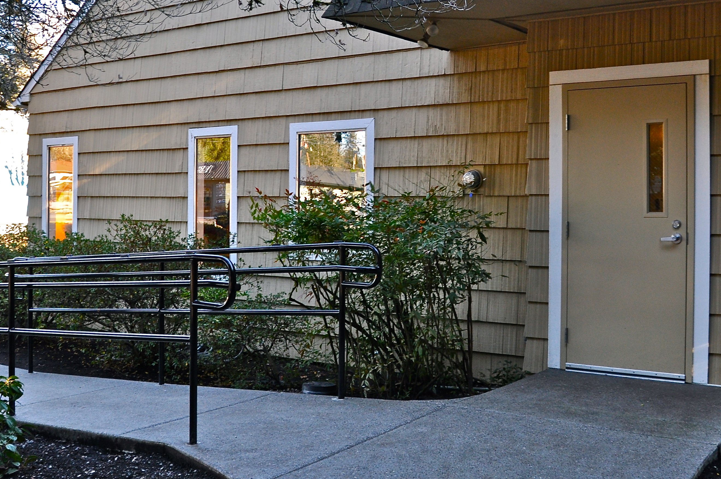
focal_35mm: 40
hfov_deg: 48.5
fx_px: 800
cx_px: 365
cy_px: 189
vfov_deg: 33.2
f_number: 7.1
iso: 320
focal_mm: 18
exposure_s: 1/50
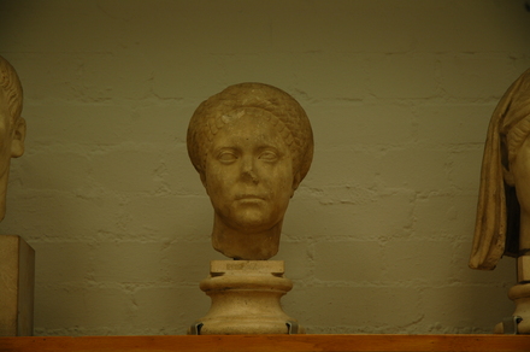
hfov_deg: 19.5
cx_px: 265
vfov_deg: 13.0
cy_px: 176
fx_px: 1544
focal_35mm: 105
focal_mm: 70
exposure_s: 1/30
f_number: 4.5
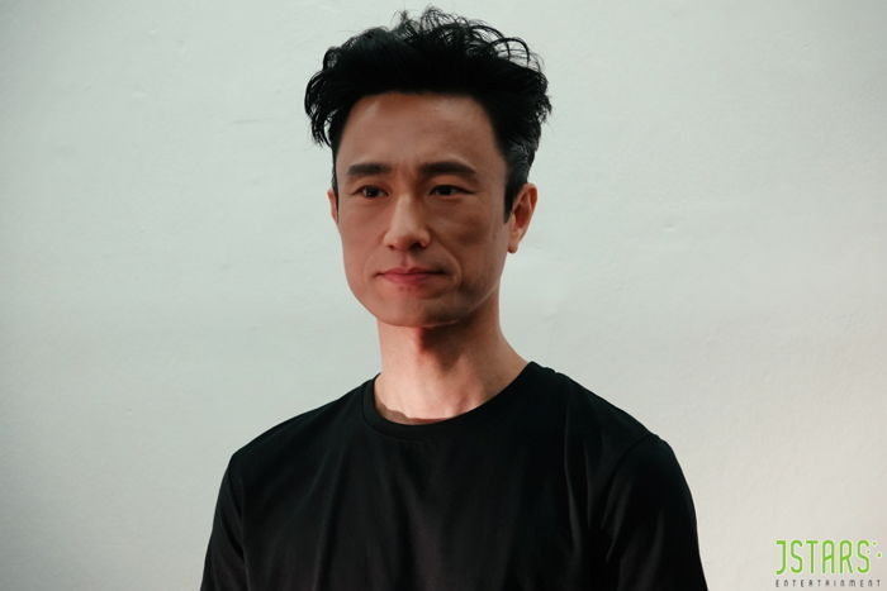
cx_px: 444
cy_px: 296
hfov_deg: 26.3
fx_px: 1897
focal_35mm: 77
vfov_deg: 17.7
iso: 4000
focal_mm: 28.07
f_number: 3.5
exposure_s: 1/80
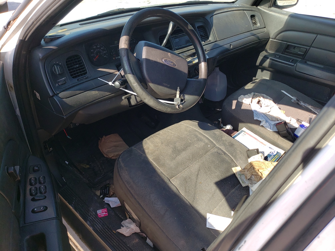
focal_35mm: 26
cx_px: 168
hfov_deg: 67.3
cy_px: 126
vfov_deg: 53.1
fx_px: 252
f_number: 1.5
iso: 50
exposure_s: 1/625
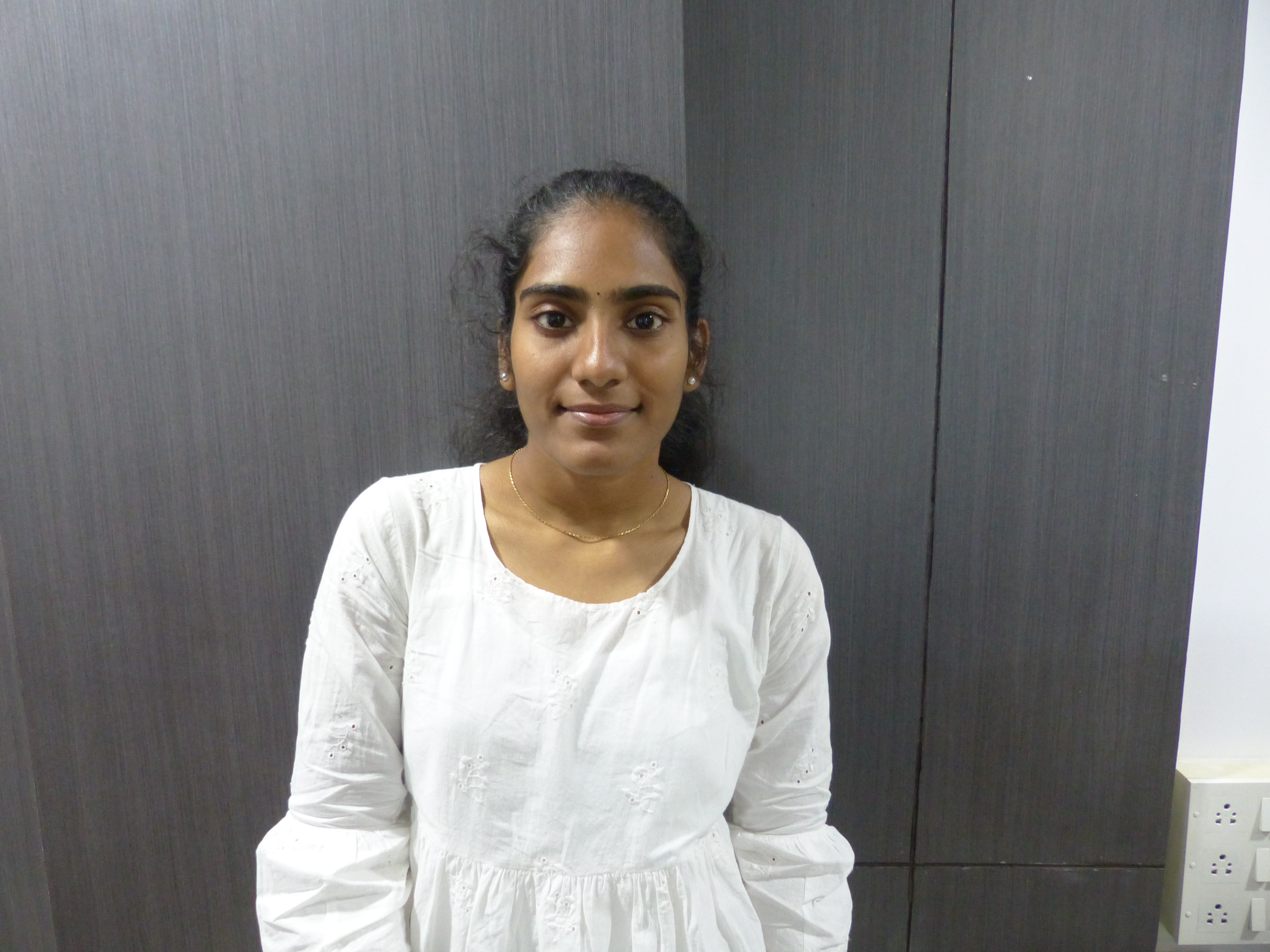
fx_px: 917
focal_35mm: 25
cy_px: 476
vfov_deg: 54.9
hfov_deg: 69.4
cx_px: 635
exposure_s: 1/20
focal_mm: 4.5
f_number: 2.8
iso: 400
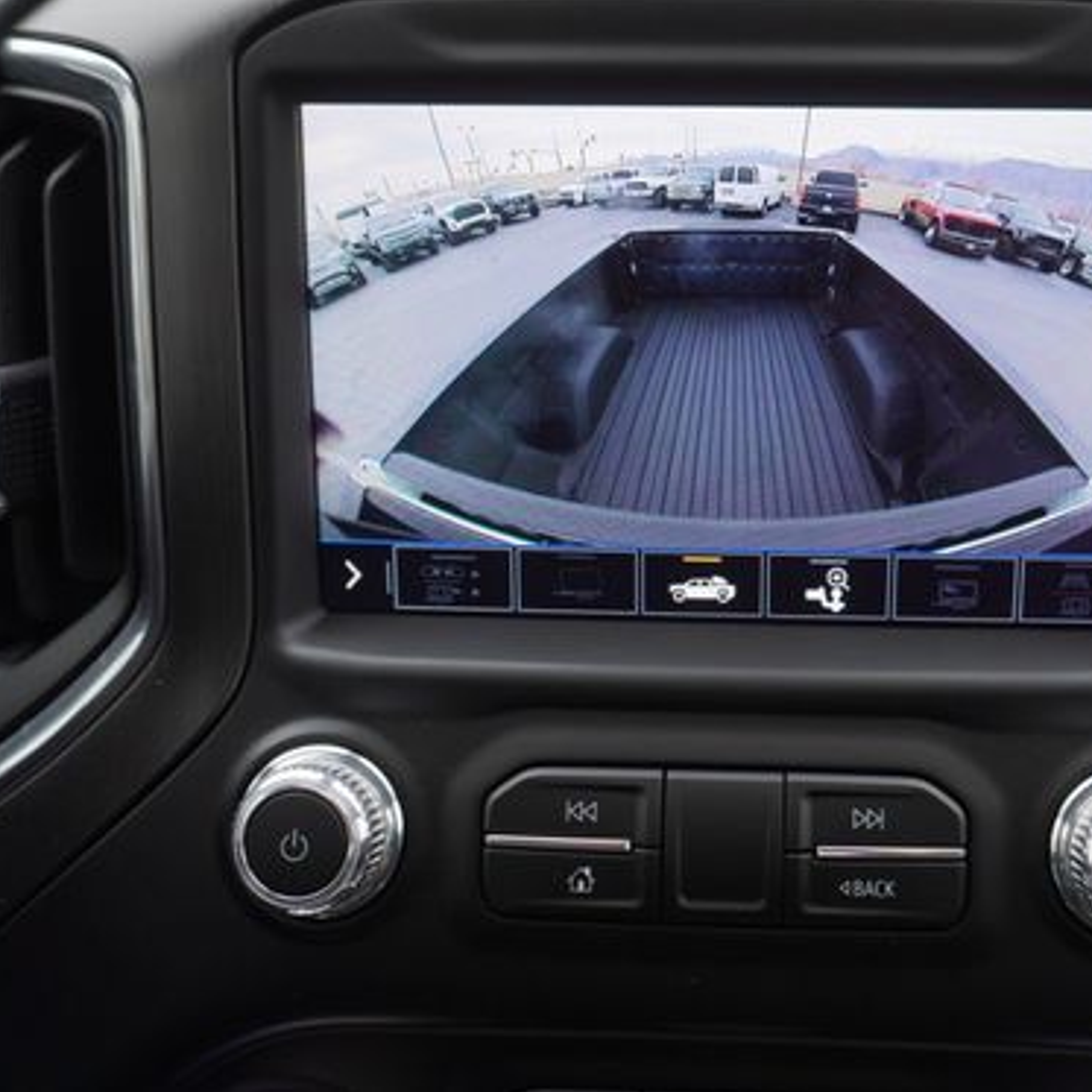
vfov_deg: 47.1
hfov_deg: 46.6
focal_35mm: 35
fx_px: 1249
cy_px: 471
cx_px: 714
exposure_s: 1/60
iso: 125
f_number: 4
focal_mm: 16
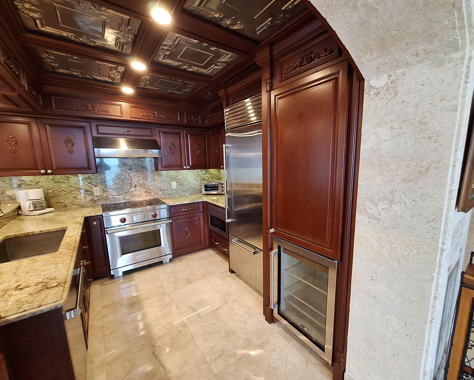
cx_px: 252
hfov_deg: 100.6
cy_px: 193
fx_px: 196
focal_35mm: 14
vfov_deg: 88.0
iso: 200
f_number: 2.2
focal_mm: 1.74
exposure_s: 1/40
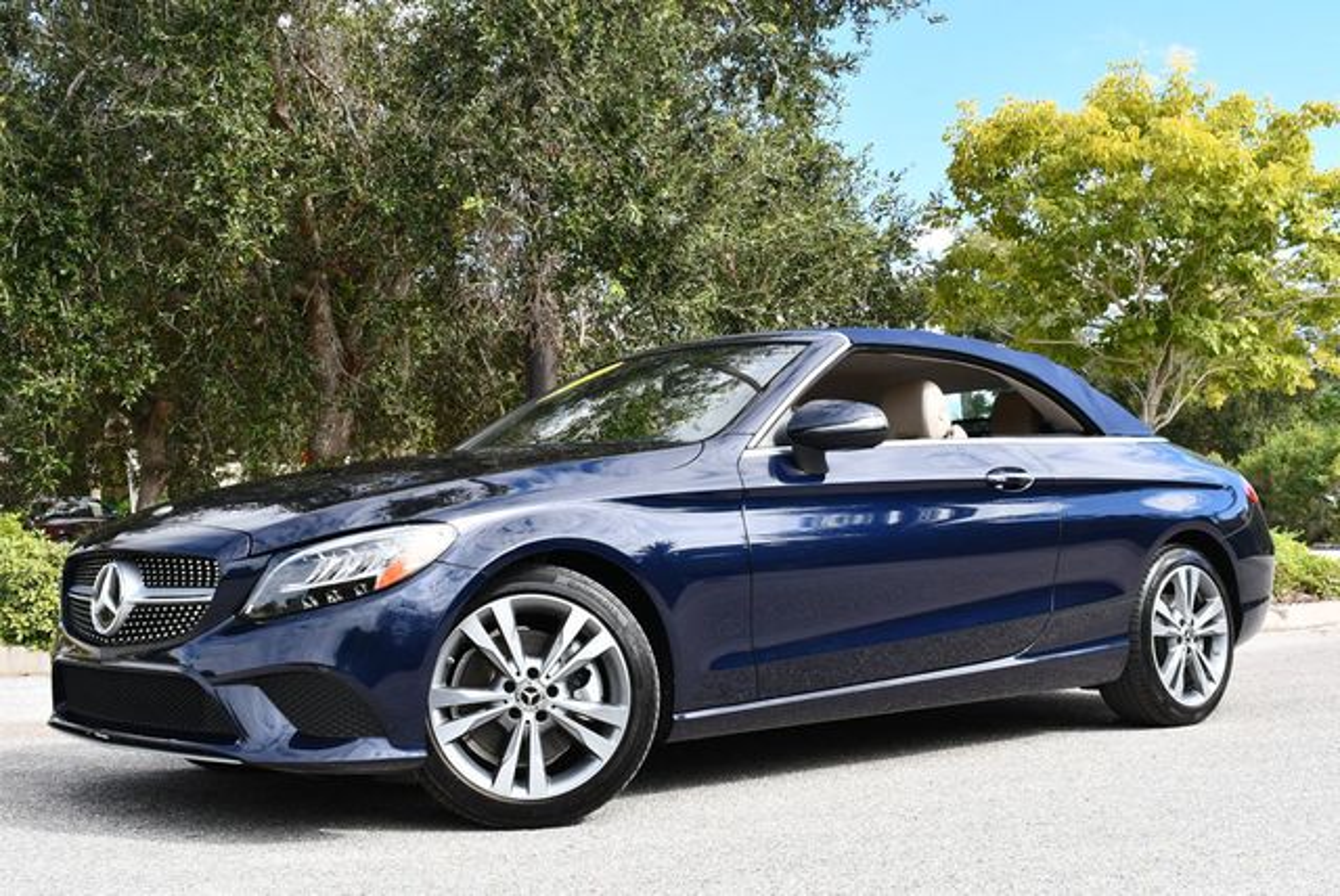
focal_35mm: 48
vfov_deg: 28.1
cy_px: 448
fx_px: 1788
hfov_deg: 41.1
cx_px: 670
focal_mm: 24
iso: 200
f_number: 8
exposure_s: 1/250
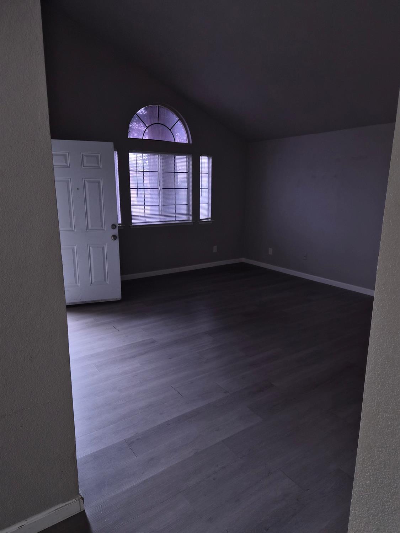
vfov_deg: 73.9
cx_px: 200
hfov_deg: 58.9
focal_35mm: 23
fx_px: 354
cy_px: 266
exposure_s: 1/120
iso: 250
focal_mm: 5.4
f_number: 1.8
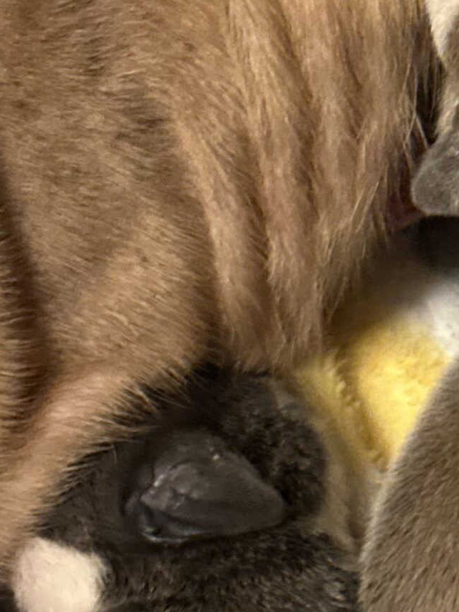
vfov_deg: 13.8
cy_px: 284
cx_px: 590
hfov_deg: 10.2
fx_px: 2529
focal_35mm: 143
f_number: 1.78
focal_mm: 6.86
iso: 640
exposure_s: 1/30
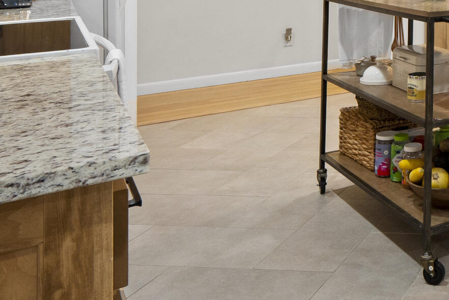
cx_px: 605
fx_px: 674
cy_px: -64
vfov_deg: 22.9
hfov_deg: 28.9
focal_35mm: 54
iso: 250
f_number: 9
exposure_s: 1/4
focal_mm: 13
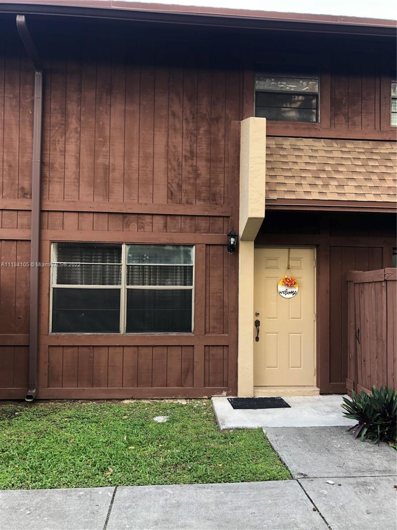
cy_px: 265
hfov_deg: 49.7
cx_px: 198
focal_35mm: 28
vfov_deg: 63.4
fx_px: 428
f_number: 1.8
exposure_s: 1/120
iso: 50
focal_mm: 3.99
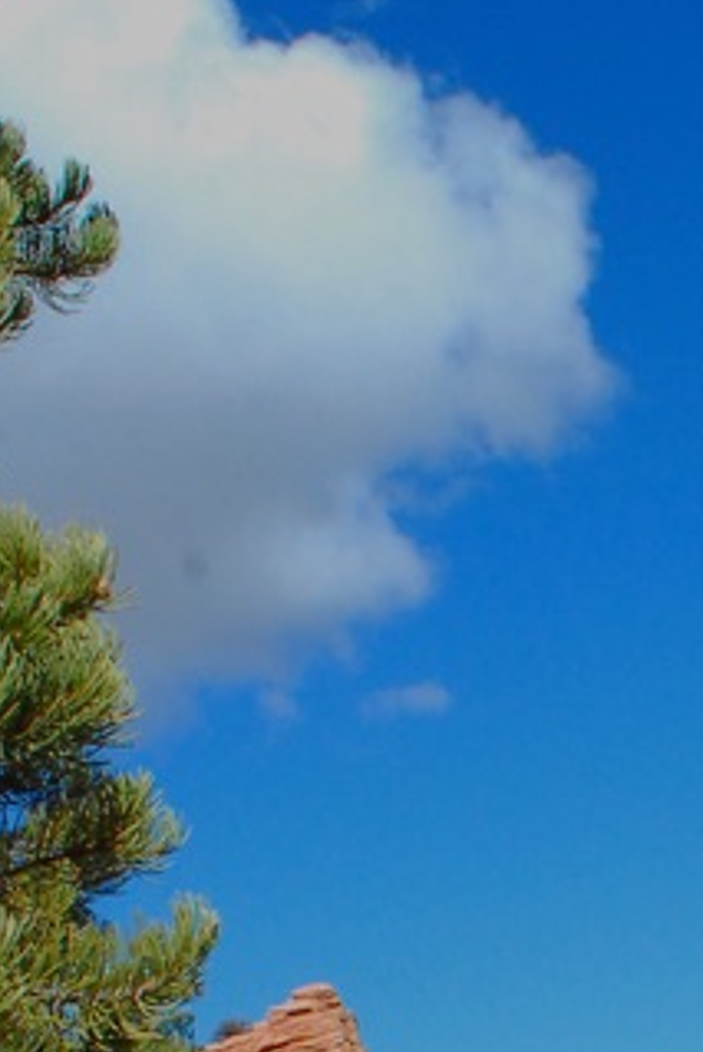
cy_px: 1159
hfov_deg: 12.8
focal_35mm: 102
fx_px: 2984
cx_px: 1025
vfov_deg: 19.2
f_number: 20
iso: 800
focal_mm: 20
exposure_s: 1/320
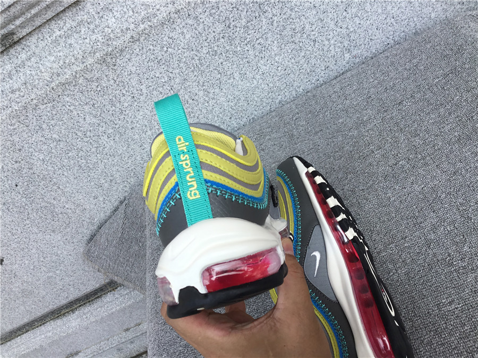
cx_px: 239
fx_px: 428
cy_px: 179
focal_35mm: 31
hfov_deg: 58.4
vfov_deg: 45.4
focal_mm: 3.3
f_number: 2.4
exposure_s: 1/646
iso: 25
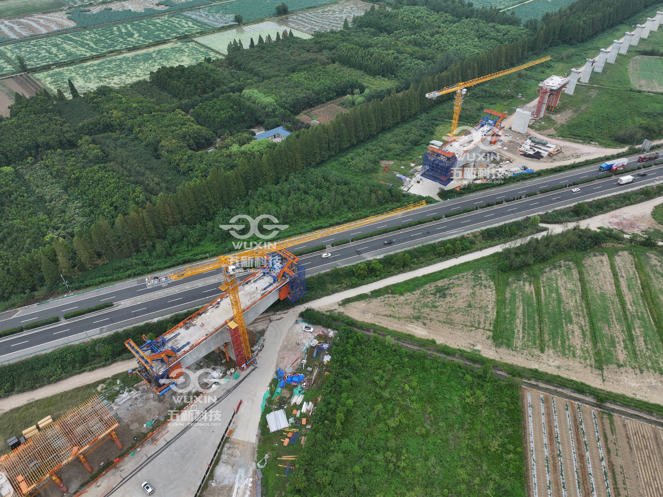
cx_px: 332
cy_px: 248
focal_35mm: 24
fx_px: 460
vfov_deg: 56.8
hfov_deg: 71.6
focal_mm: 12.29
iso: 100
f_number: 2.8
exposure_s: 1/1600
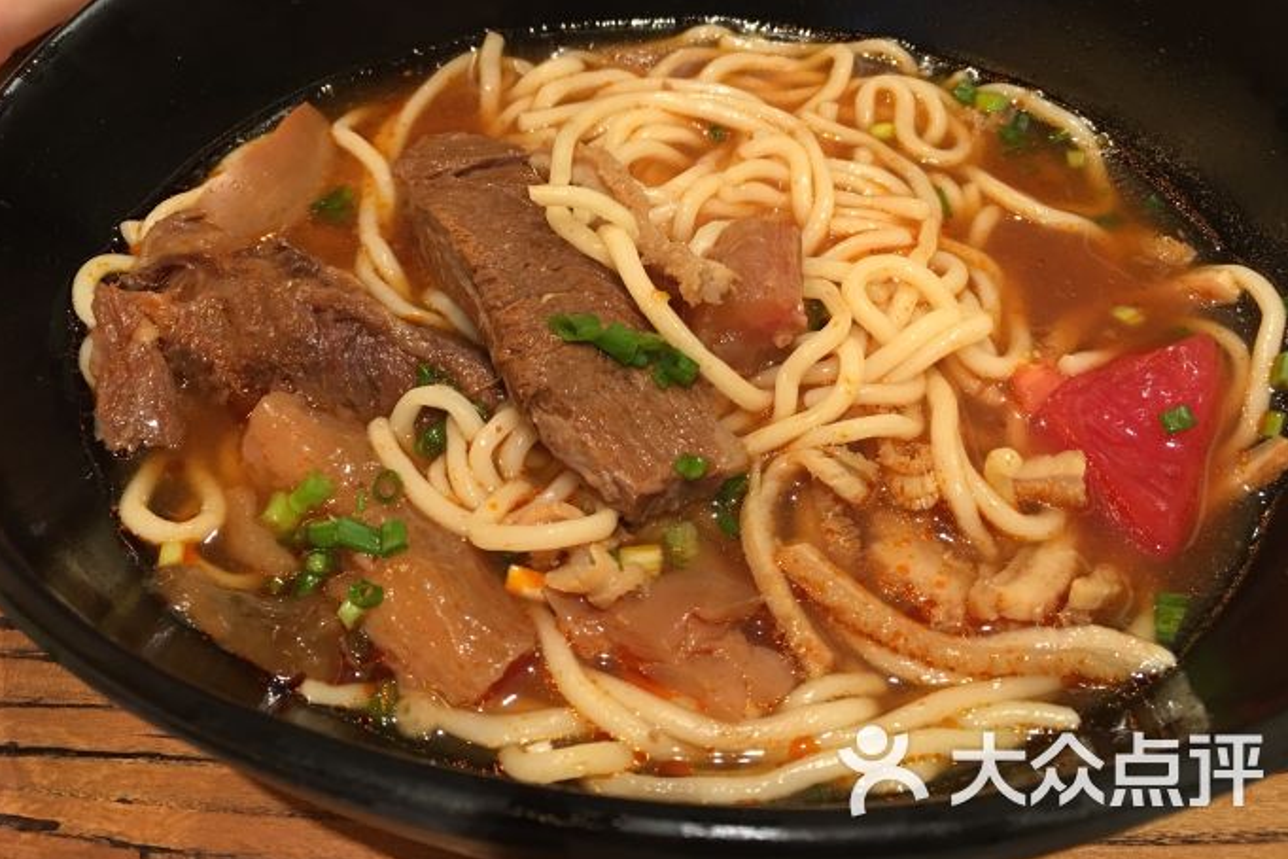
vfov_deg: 42.2
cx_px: 651
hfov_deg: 60.3
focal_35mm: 31
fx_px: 1109
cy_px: 372
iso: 80
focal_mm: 4.15
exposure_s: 1/17
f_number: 2.2
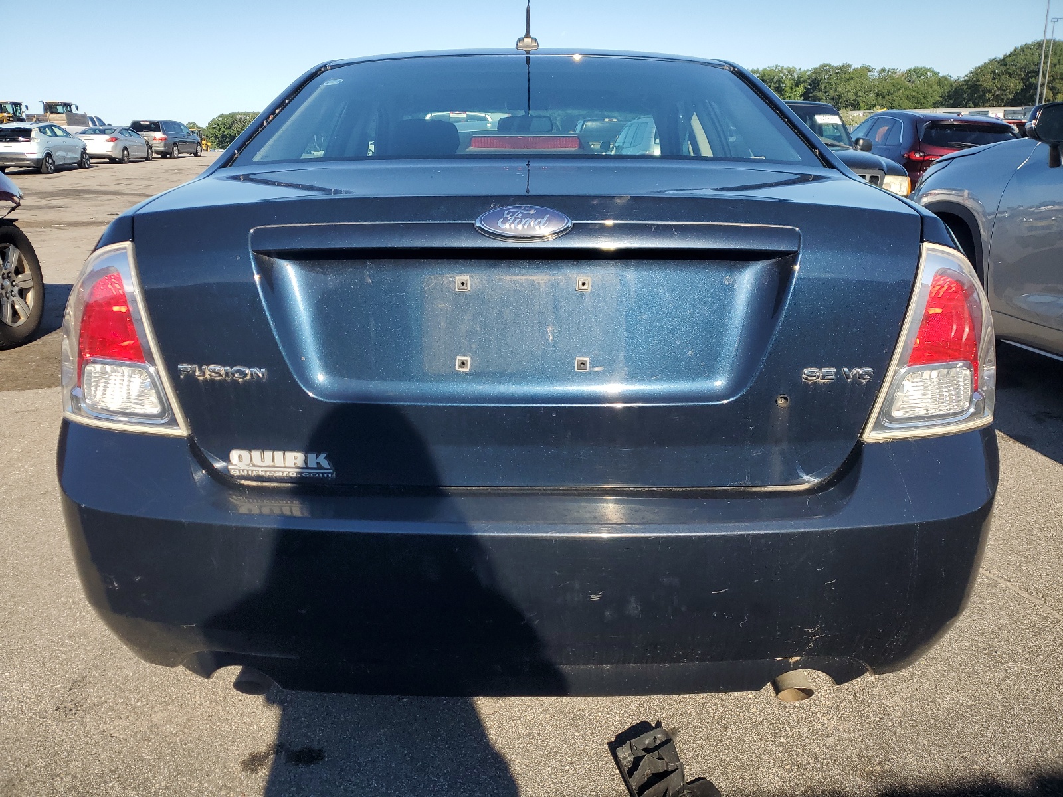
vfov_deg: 53.1
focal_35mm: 26
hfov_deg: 67.3
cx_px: 532
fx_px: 798
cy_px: 398
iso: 50
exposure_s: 1/1667
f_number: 1.5
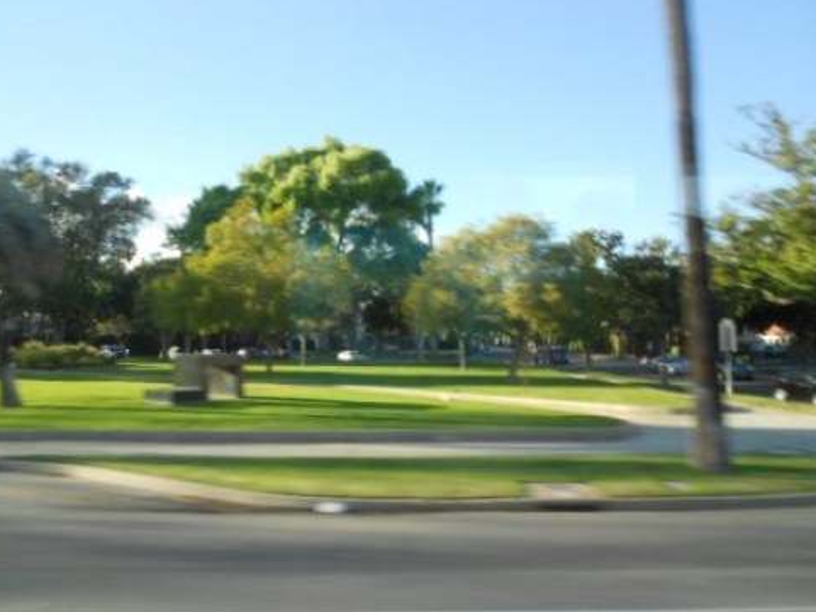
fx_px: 637
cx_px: 405
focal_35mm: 27
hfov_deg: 65.3
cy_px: 309
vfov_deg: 51.4
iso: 100
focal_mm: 4.6
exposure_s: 1/30
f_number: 3.2
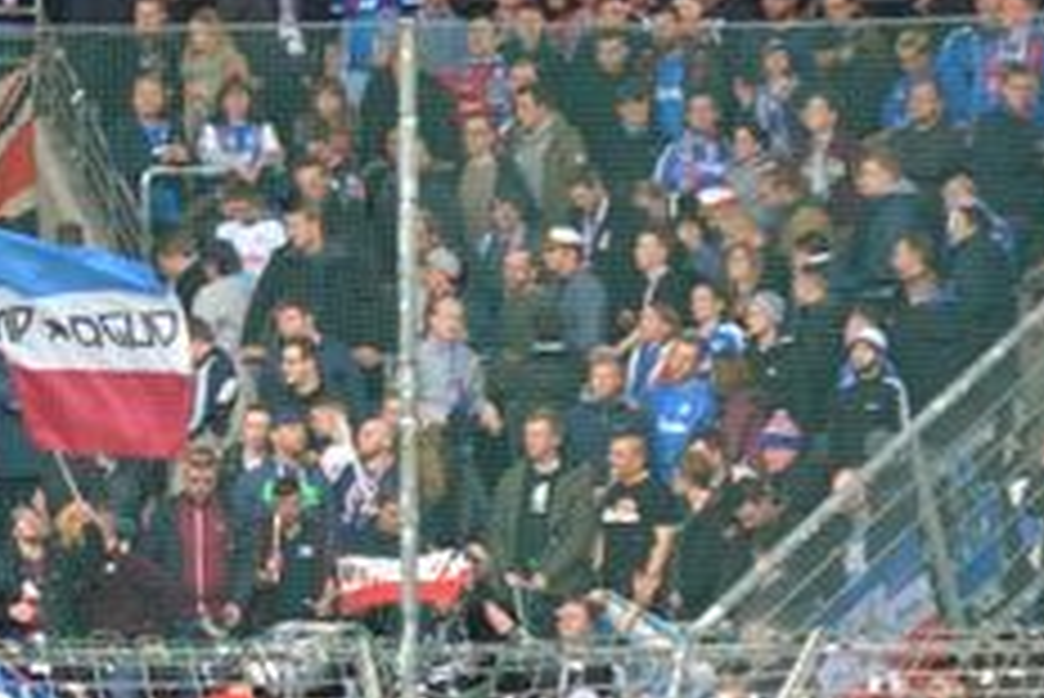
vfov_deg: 2.9
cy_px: 117
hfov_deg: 4.3
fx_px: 13899
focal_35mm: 479
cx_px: 382
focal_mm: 130
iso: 320
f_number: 2.8
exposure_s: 1/400
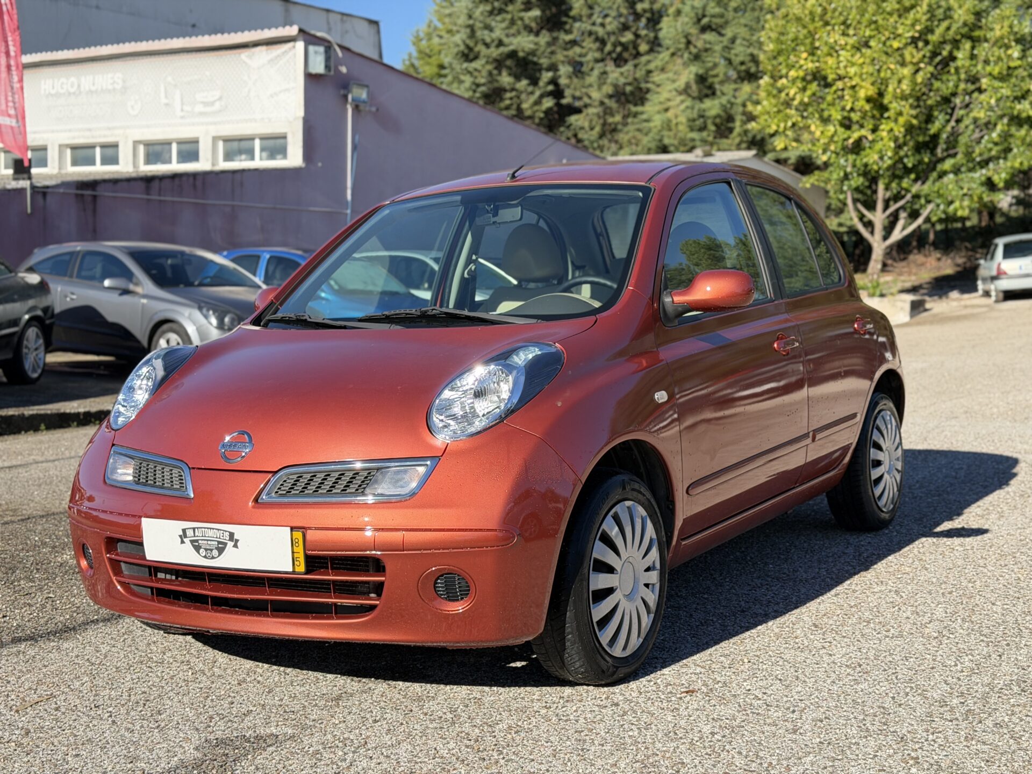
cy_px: 387
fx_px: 1431
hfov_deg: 39.7
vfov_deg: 30.3
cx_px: 516
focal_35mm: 48
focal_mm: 6.76
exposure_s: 1/1642
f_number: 1.78
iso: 100
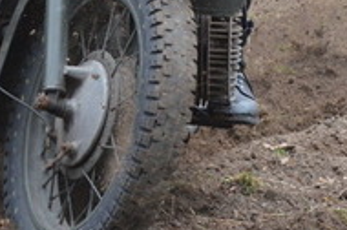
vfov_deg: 2.3
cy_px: -89
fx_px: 5666
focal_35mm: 589
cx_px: -20
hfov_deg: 3.5
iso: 1600
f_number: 5.6
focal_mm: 105
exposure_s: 1/500
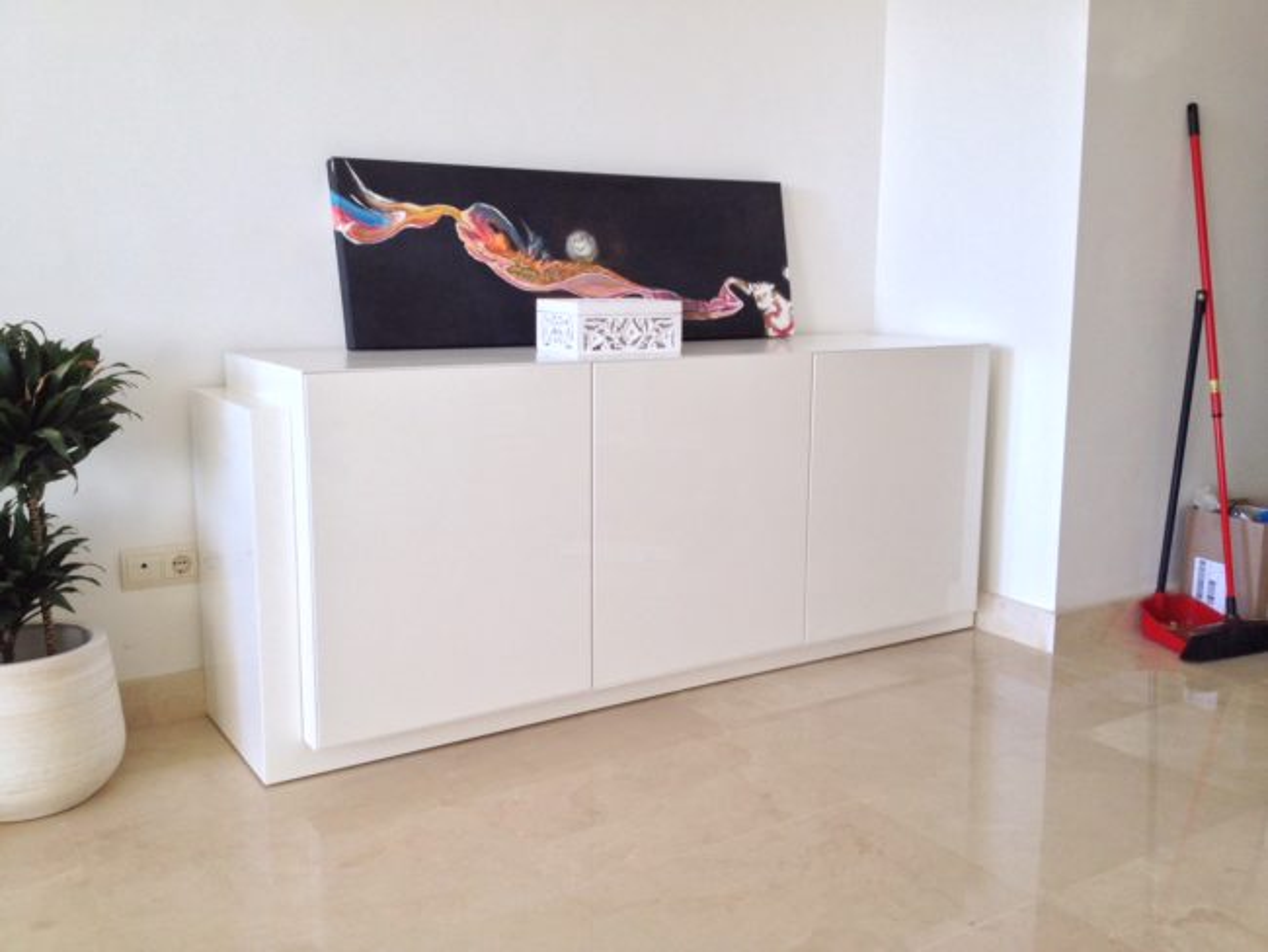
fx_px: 1283
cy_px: 476
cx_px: 634
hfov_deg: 52.6
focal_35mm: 35
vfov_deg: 40.7
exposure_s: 1/120
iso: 80
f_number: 2.4
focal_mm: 4.28
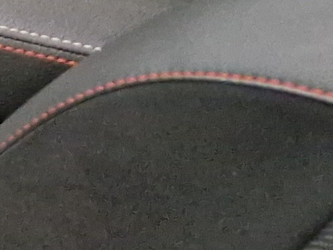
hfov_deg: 8.1
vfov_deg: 8.2
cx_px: -867
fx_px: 1721
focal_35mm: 179
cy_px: -68
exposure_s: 1/100
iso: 1000
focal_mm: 5.4
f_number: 1.8
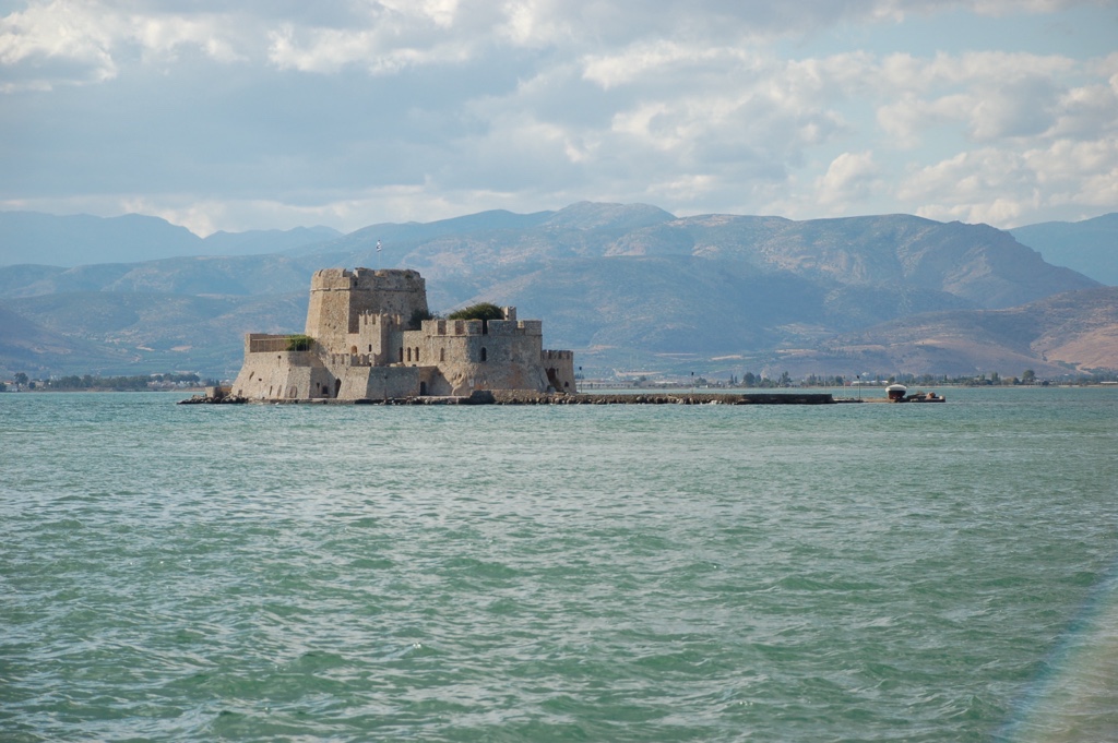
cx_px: 559
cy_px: 372
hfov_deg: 17.1
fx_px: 3724
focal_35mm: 120
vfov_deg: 11.4
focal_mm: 80
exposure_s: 1/1000
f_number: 5.6
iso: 200
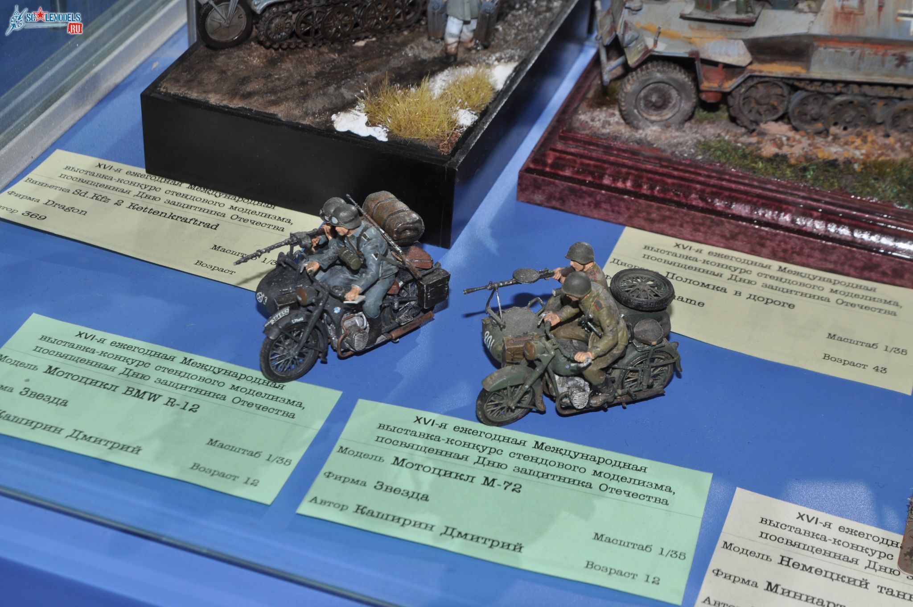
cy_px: 304
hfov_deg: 27.0
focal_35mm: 75
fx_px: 1900
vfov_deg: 18.1
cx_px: 456
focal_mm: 50
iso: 200
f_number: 10
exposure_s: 1/200
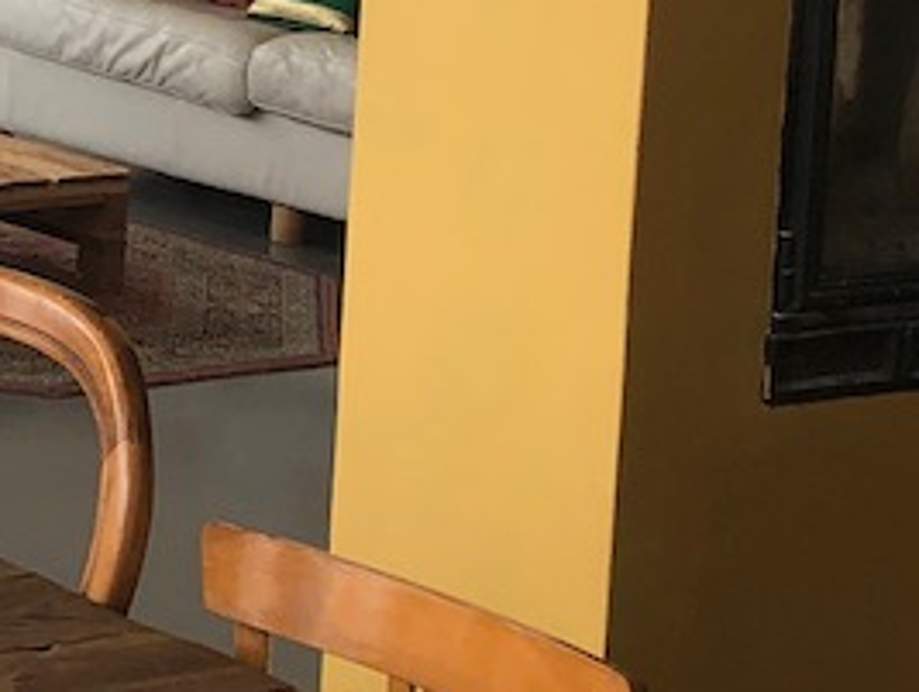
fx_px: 3562
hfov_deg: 13.6
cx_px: -568
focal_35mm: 134
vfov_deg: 10.9
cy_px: -162
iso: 32
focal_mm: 3.99
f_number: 1.8
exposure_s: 1/120
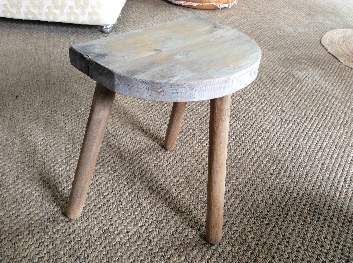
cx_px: 176
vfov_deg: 44.1
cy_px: 132
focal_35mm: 32
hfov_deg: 56.9
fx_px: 326
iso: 100
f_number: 2.4
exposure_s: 1/25
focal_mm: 3.3
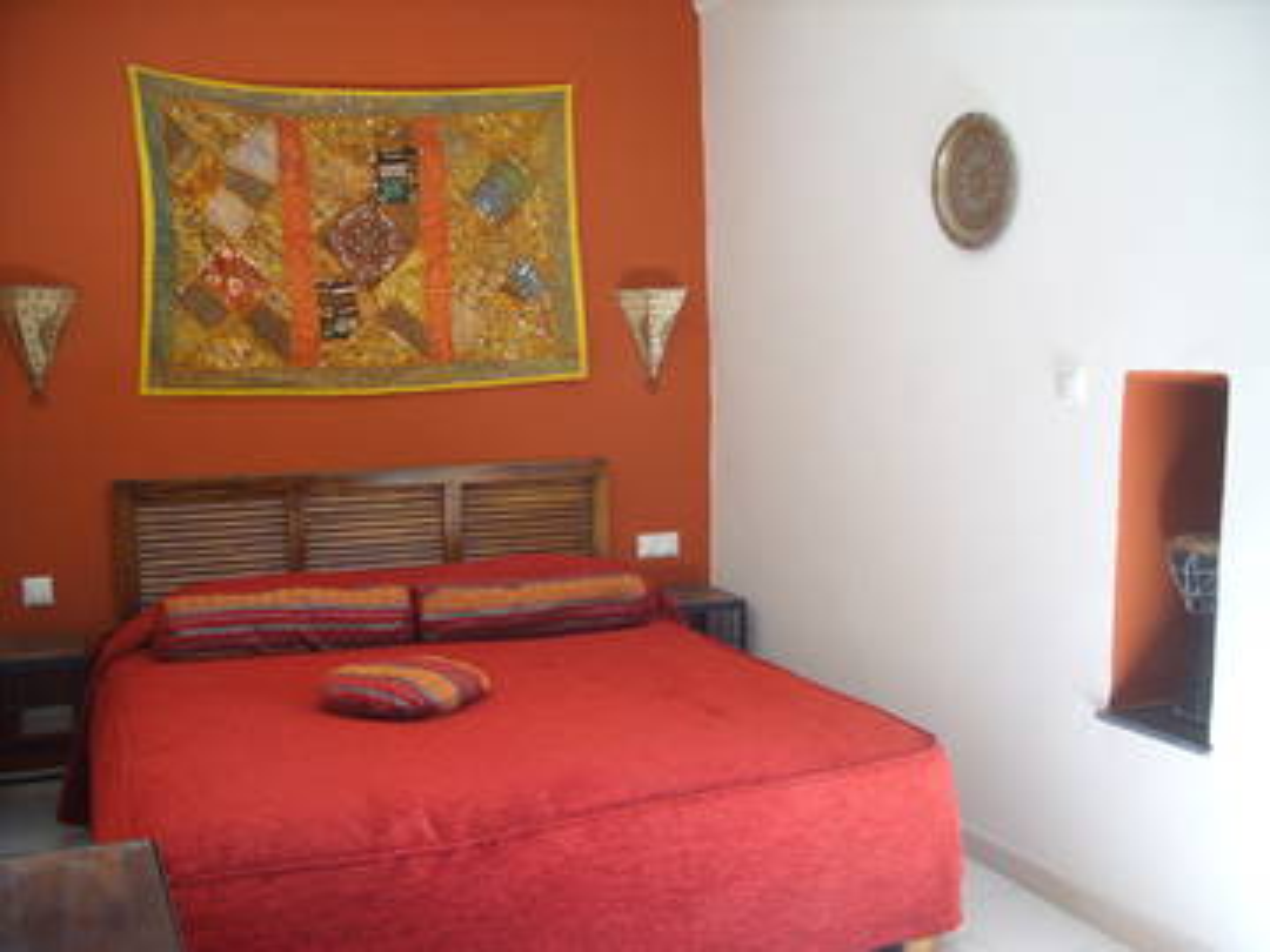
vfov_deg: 37.7
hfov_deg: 49.0
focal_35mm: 38
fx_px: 1394
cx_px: 635
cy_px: 476
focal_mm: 7.8
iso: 50
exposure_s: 1/15
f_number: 2.8
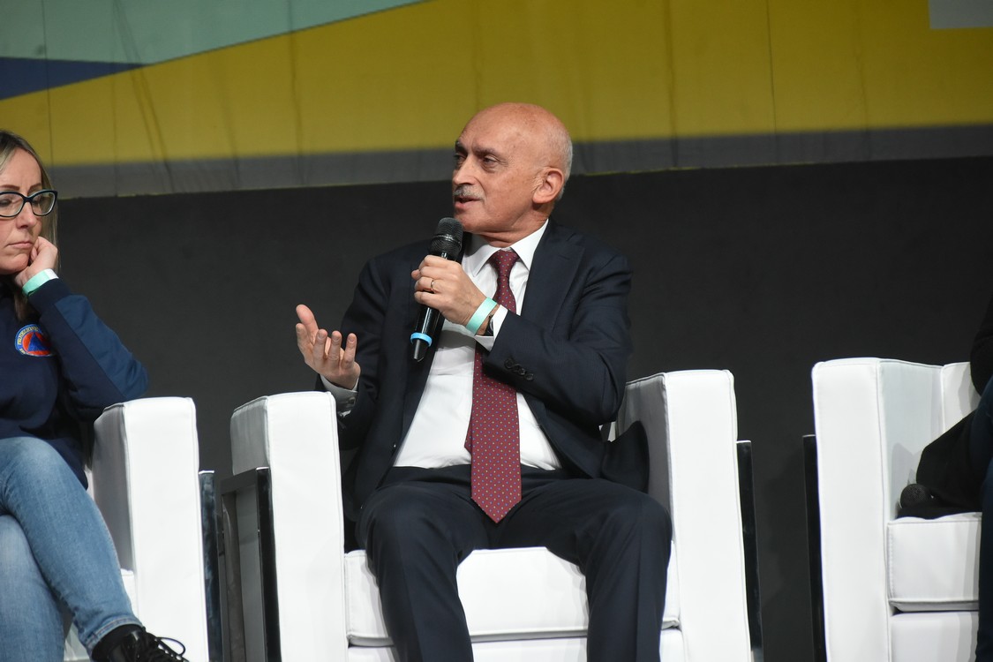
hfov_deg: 10.3
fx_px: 5516
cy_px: 331
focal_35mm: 200
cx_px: 496
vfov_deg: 6.9
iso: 3200
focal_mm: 200
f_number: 6.3
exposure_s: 1/250
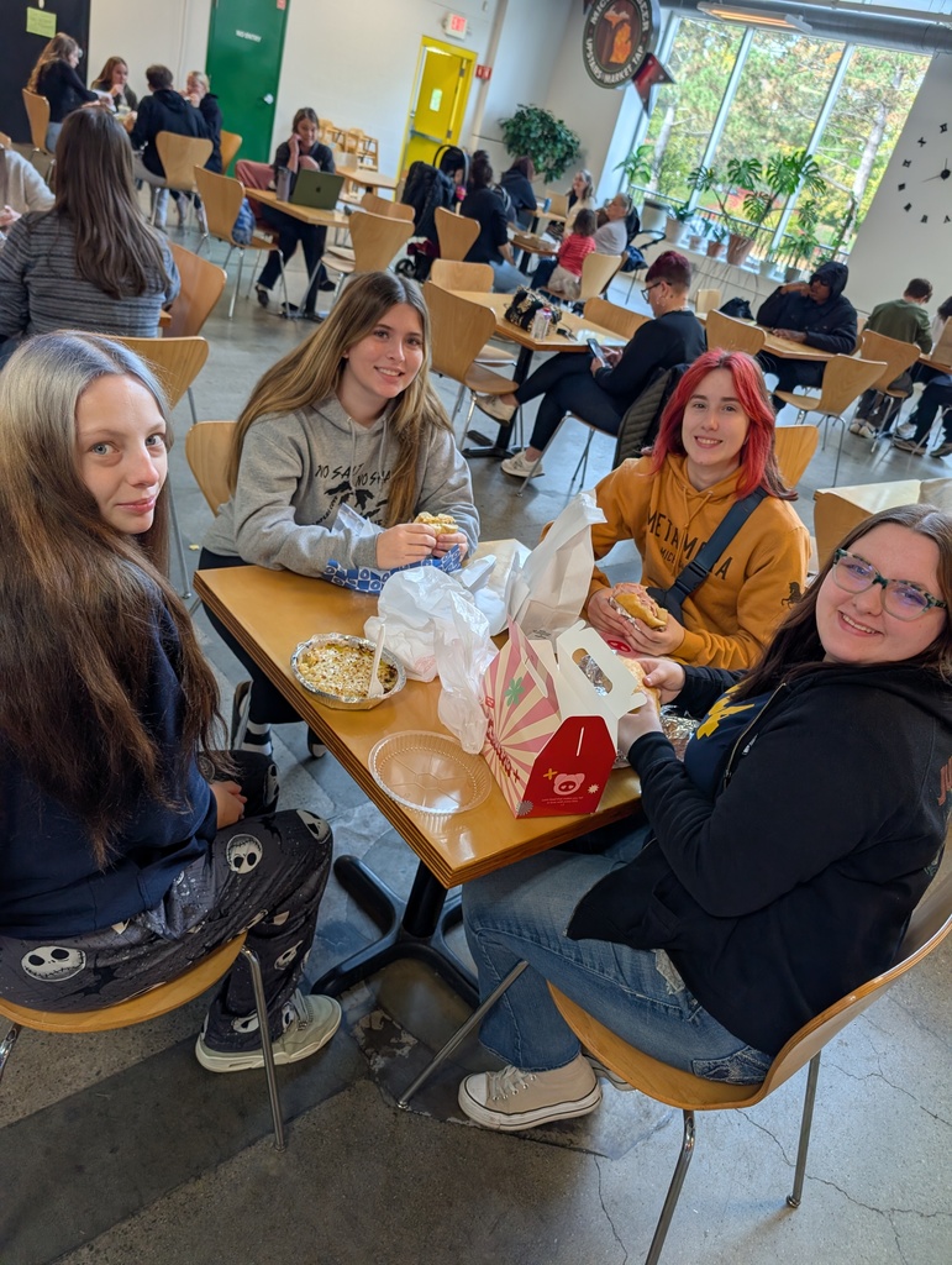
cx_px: 476
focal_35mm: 24
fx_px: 878
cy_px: 632
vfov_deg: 71.5
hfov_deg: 56.9
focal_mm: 6.9
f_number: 1.68
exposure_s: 1/177
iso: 20
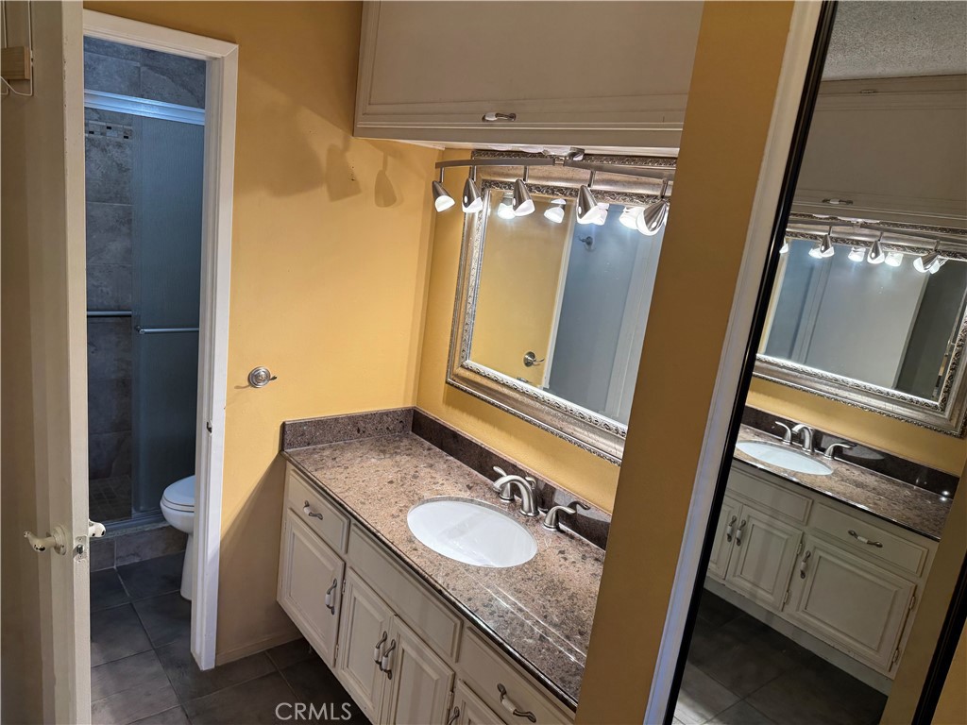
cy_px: 362
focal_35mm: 24
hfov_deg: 71.6
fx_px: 670
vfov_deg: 56.8
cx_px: 484
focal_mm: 6.76
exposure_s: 1/120
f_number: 1.78
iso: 160
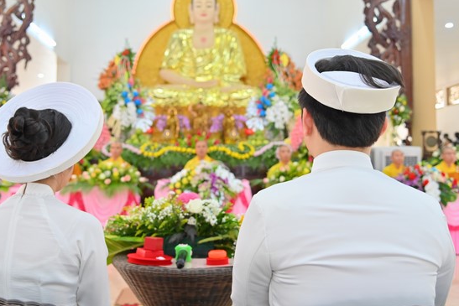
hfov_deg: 50.6
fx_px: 485
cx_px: 201
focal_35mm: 38
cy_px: 140
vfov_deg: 35.1
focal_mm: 32
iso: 1250
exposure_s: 1/160
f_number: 4
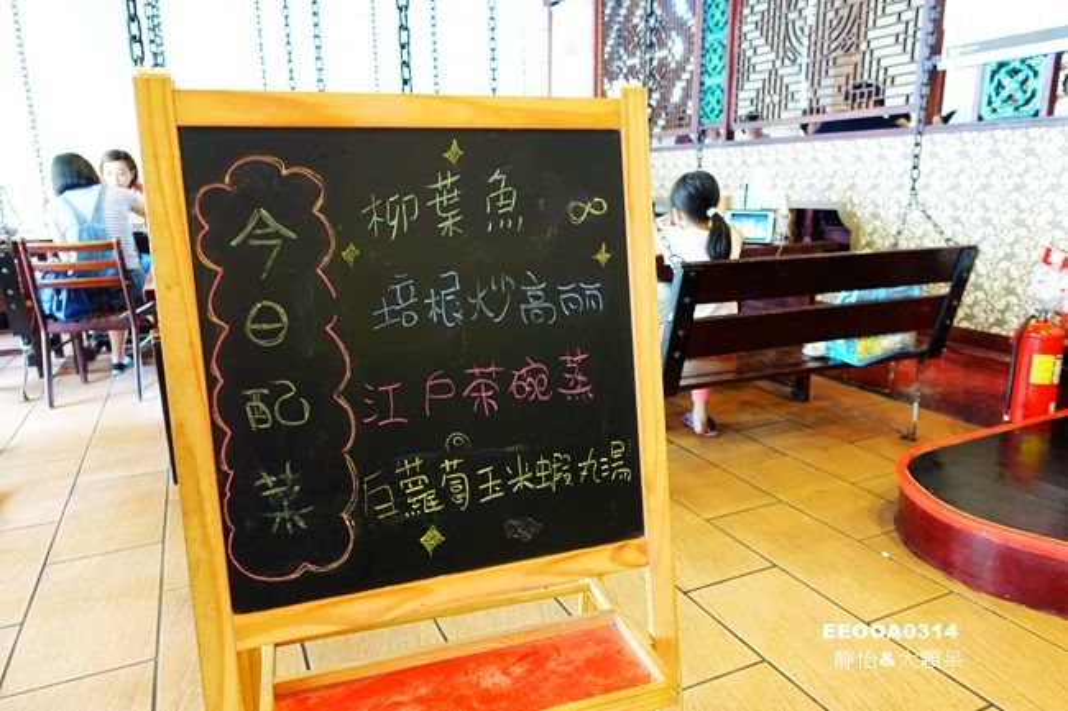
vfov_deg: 53.1
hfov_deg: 73.8
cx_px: 534
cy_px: 356
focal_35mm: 24
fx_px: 712
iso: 640
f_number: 1.8
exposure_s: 1/30
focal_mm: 8.8
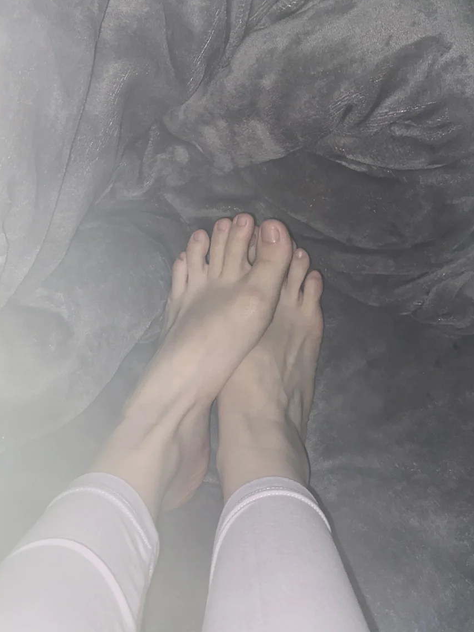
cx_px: 224
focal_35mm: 33
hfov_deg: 42.9
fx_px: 603
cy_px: 322
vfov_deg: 55.4
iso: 32
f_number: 1.8
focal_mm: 4.25
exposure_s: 1/49
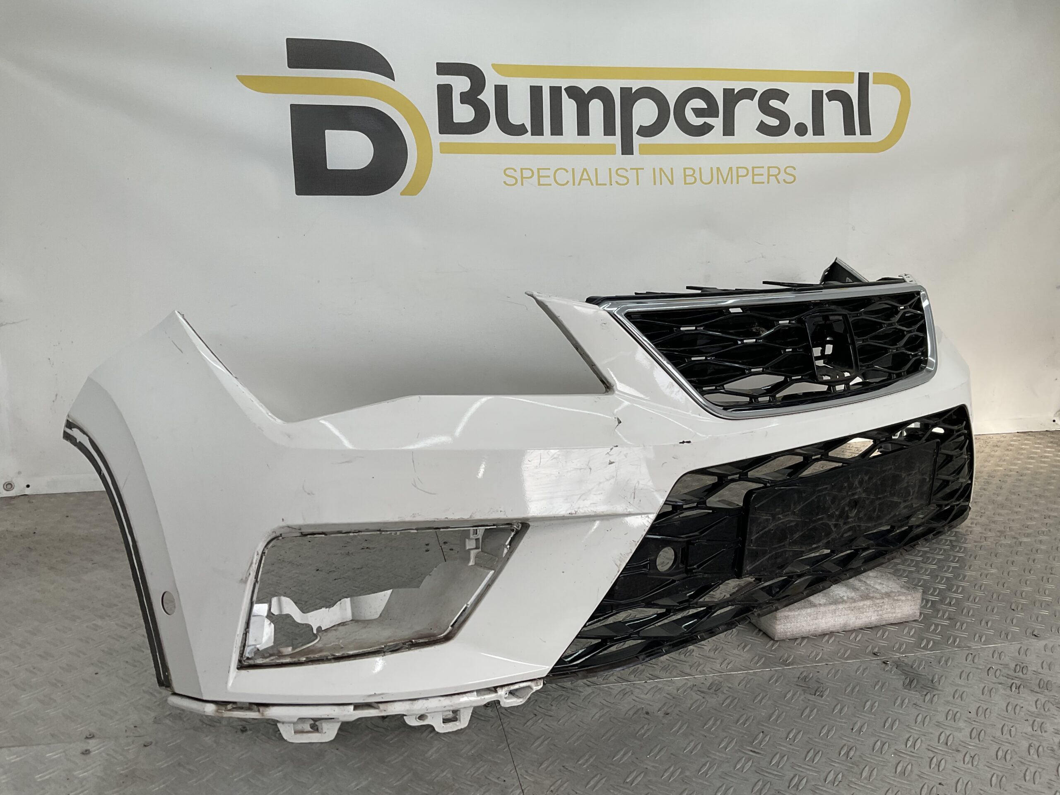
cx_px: 530
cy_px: 398
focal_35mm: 29
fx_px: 888
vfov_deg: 48.2
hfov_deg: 61.7
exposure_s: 1/335
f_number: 1.8
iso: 16
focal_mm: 3
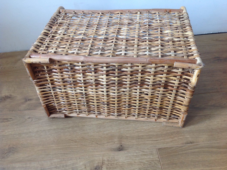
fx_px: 229
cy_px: 85
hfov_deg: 52.7
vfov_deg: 40.6
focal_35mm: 35
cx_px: 114
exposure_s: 1/17
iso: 50
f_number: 2.4
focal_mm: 4.28
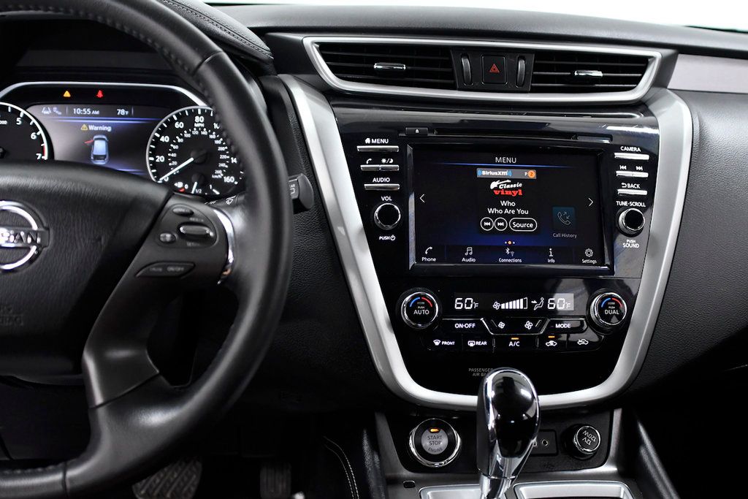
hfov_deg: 45.4
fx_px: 894
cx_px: 374
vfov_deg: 31.2
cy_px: 250
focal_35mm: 43
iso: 2500
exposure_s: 1/500
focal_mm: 29
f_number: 3.5
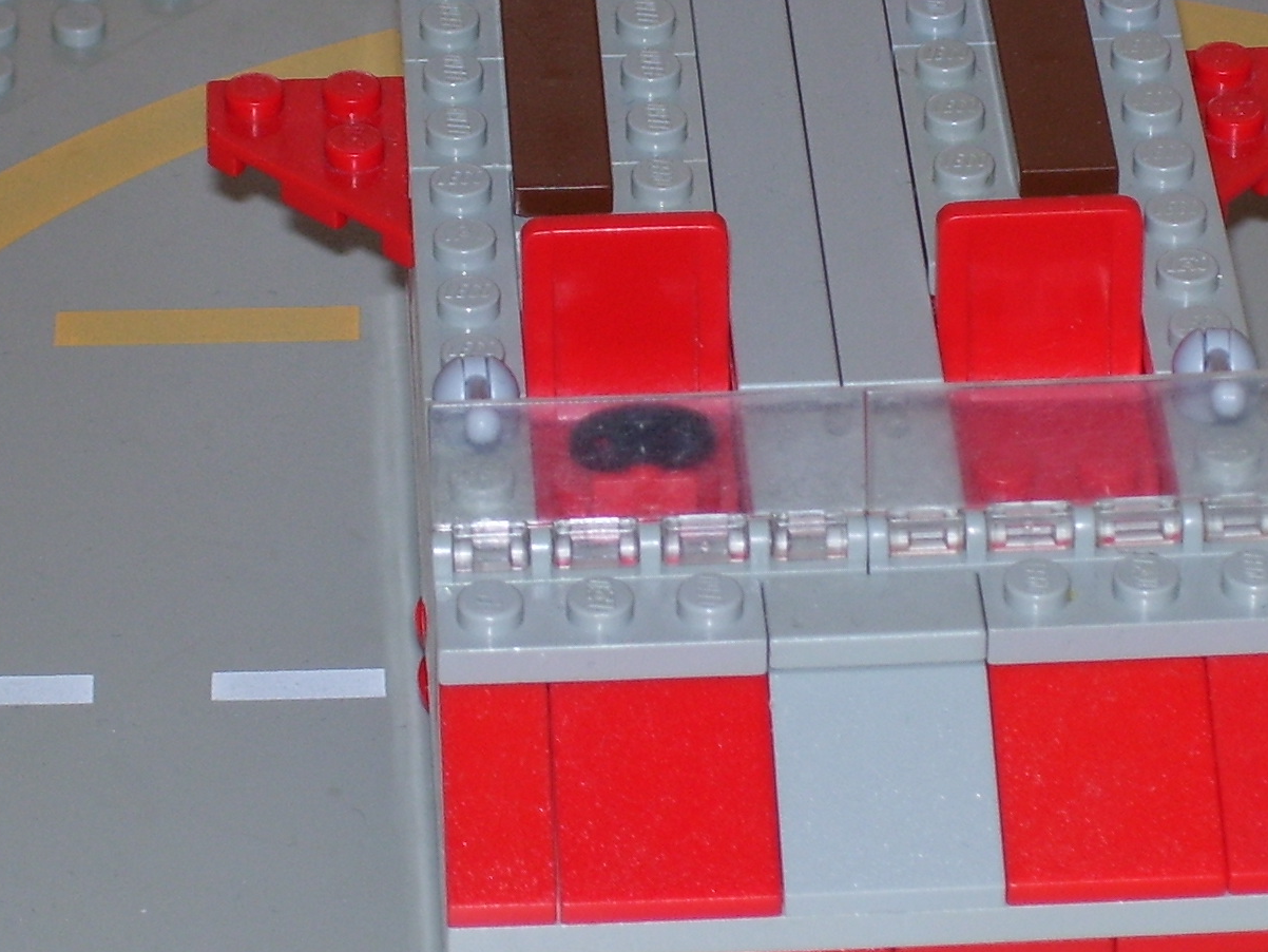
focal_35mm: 207
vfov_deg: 7.2
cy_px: 252
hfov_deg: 9.5
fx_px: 7584
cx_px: 866
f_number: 4.6
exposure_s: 1/90
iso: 80
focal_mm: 18
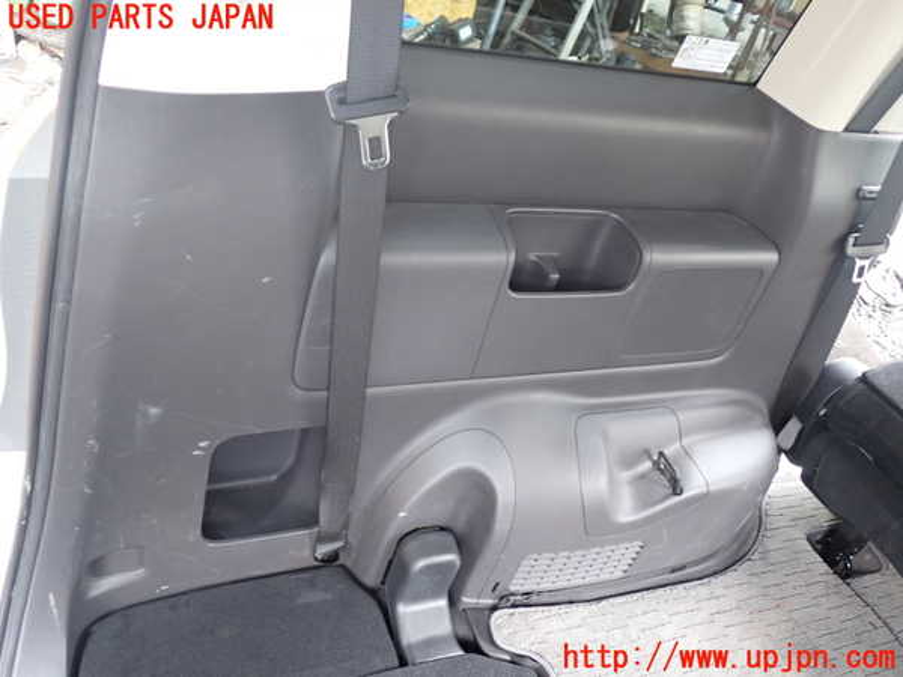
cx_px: 452
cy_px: 338
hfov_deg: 60.0
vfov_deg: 46.8
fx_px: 783
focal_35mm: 30
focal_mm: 5.4
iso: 250
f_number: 2.3
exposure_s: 1/30
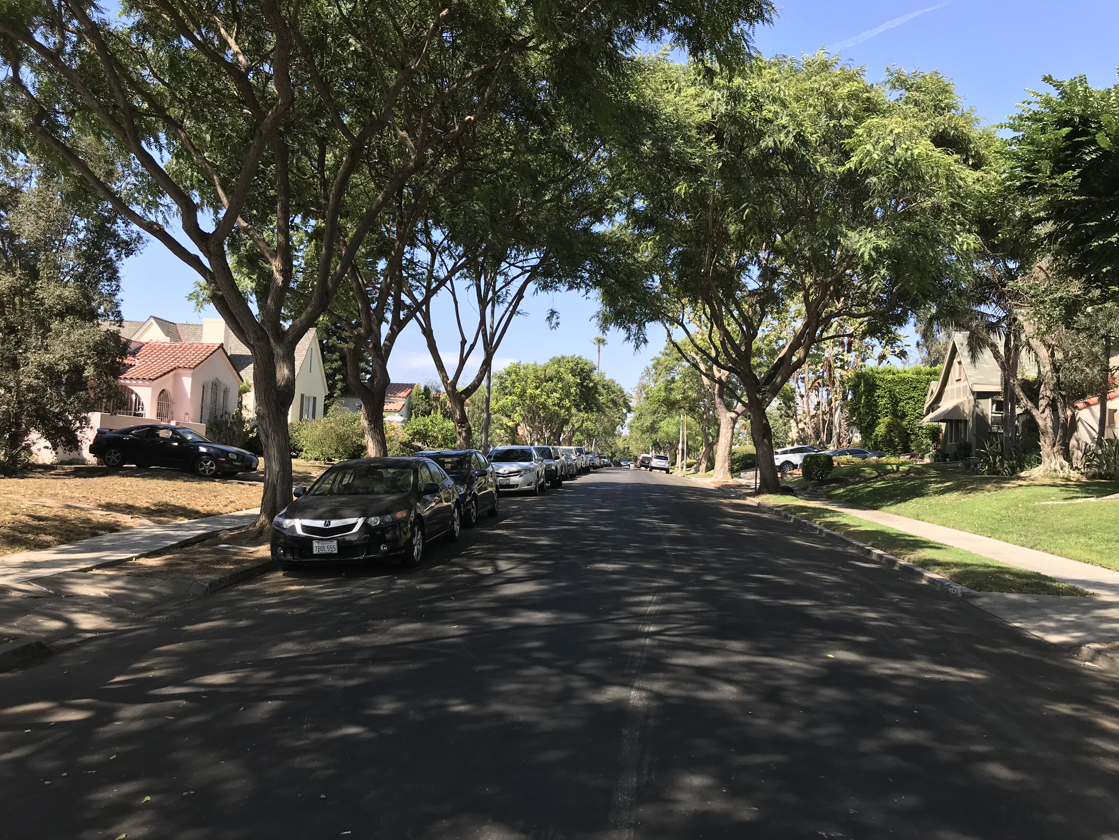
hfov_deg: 63.4
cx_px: 560
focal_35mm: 28
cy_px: 420
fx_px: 905
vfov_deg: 49.7
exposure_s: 1/818
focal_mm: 3.99
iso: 20
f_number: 1.8
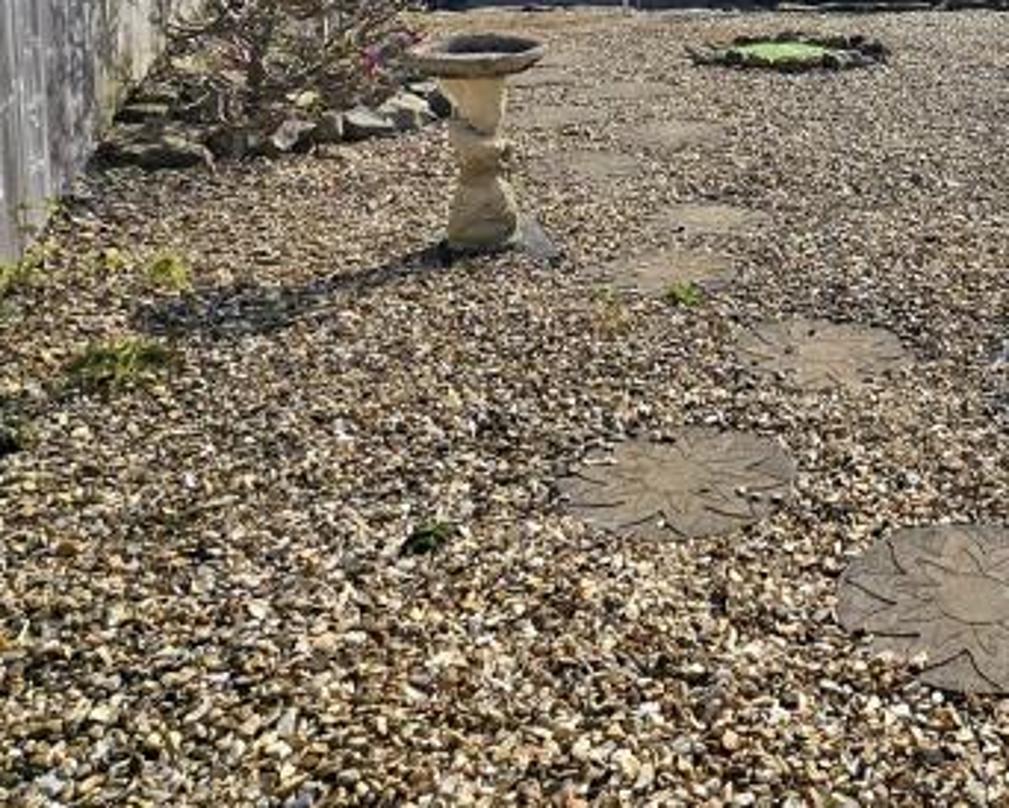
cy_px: -109
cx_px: 873
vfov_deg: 33.5
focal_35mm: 38
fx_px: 1135
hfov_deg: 44.4
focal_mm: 2.2
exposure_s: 1/10000
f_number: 2.2
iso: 50
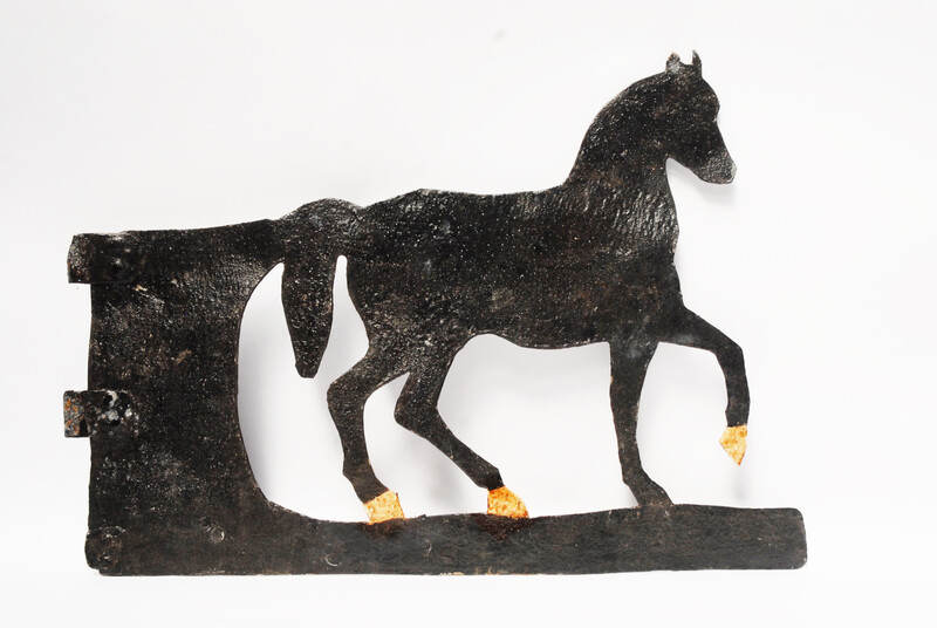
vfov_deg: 26.6
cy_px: 314
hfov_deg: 38.8
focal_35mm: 51
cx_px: 468
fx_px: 1329
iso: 500
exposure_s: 1/400
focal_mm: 34
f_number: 10
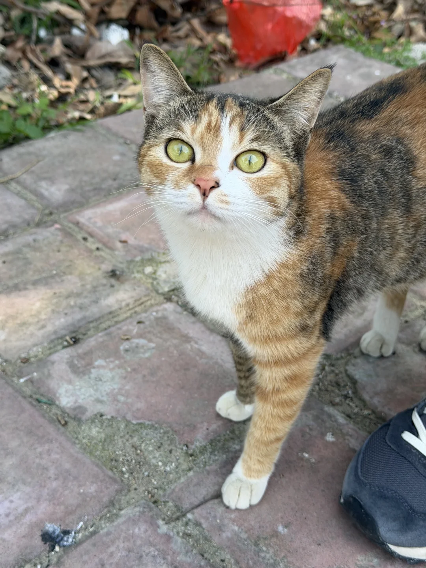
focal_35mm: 48
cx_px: 213
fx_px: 788
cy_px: 284
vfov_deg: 39.7
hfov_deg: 30.3
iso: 64
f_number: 1.78
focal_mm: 6.76
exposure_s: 1/405
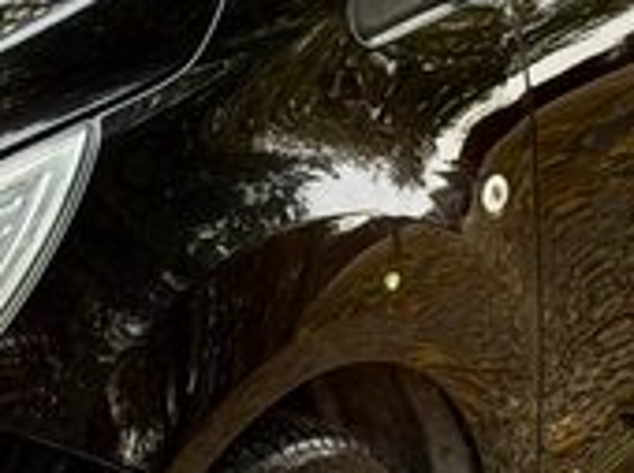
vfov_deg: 6.6
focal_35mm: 226
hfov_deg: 8.7
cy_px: 313
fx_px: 4133
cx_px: 60
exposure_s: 1/221
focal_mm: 6.76
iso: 160
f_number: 1.78
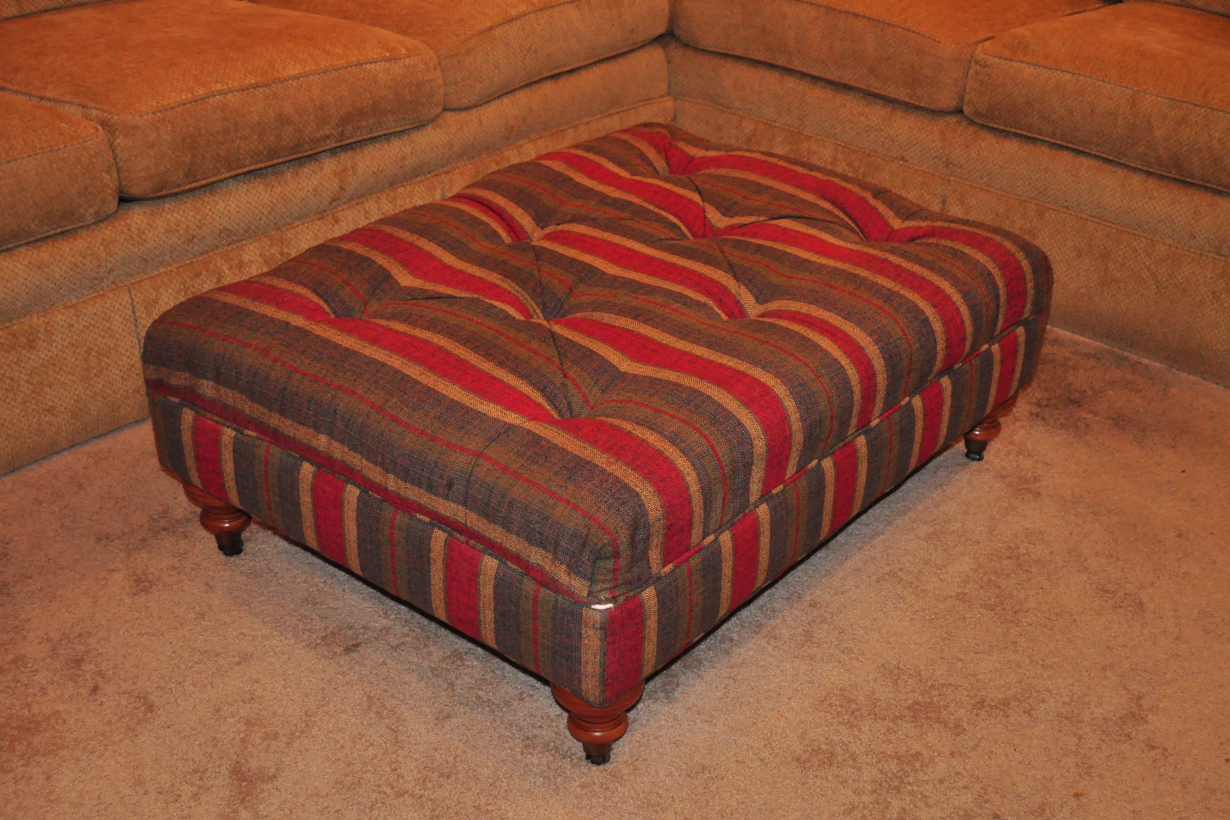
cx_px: 616
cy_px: 403
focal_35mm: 49
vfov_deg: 27.5
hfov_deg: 40.3
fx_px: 1674
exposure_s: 1/125
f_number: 4.8
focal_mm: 32
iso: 1250
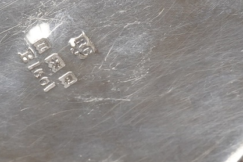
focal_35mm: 121
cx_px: 93
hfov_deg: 16.9
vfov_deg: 11.3
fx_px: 817
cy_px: 78
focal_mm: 30
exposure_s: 1/160
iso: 2500
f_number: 18
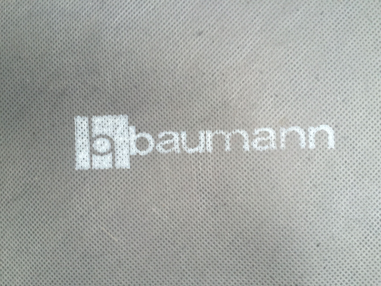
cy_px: 143
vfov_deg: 48.2
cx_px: 190
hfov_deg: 61.7
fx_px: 319
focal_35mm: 29
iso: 64
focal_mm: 4.15
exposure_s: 1/30
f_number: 2.2
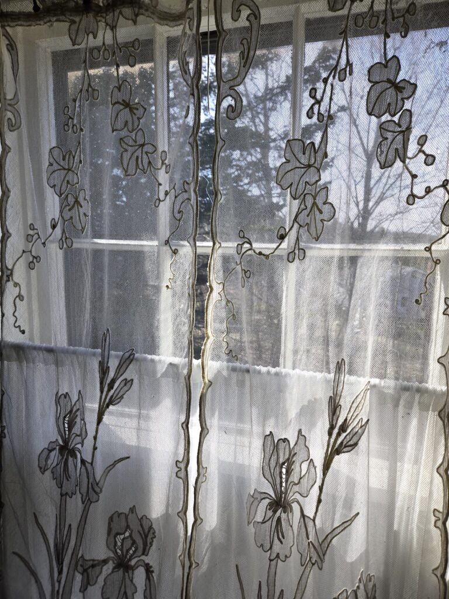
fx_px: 398
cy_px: 300
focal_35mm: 23
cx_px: 224
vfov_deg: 73.9
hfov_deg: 58.9
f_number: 1.8
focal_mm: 5.4
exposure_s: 1/629
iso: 25
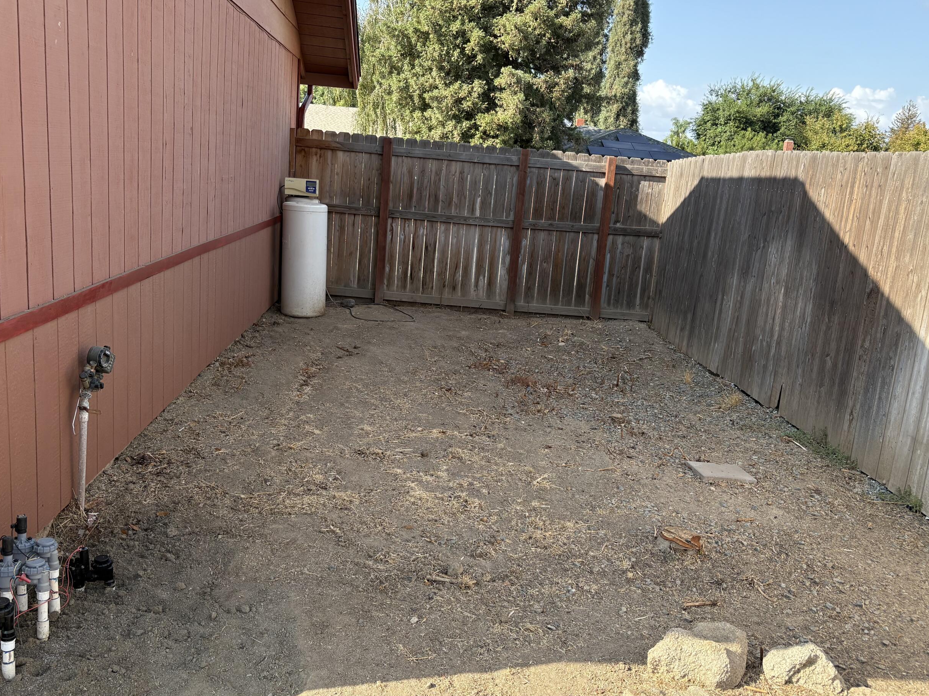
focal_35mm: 32
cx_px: 469
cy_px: 360
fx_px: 859
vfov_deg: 44.1
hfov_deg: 56.8
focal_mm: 5.96
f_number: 1.6
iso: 64
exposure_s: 1/1196
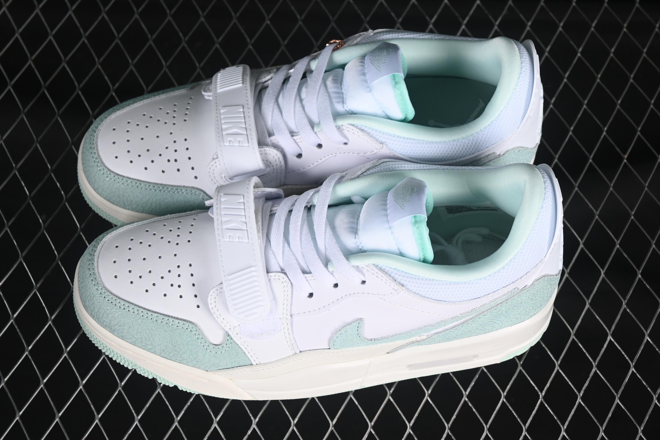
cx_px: 330
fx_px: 1375
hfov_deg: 27.0
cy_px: 220
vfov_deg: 18.2
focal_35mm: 75
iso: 160
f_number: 7.1
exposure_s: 1/80
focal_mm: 50
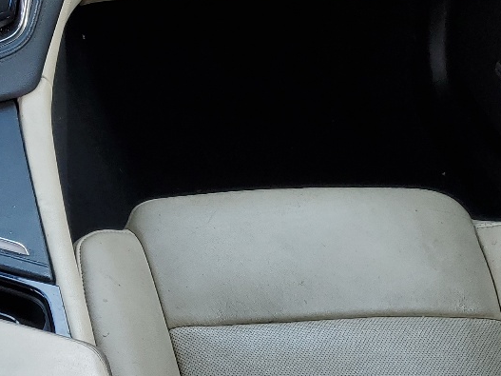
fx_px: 1143
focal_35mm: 79
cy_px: 176
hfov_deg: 22.5
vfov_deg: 18.7
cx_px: -125
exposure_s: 1/164
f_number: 1.5
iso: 50
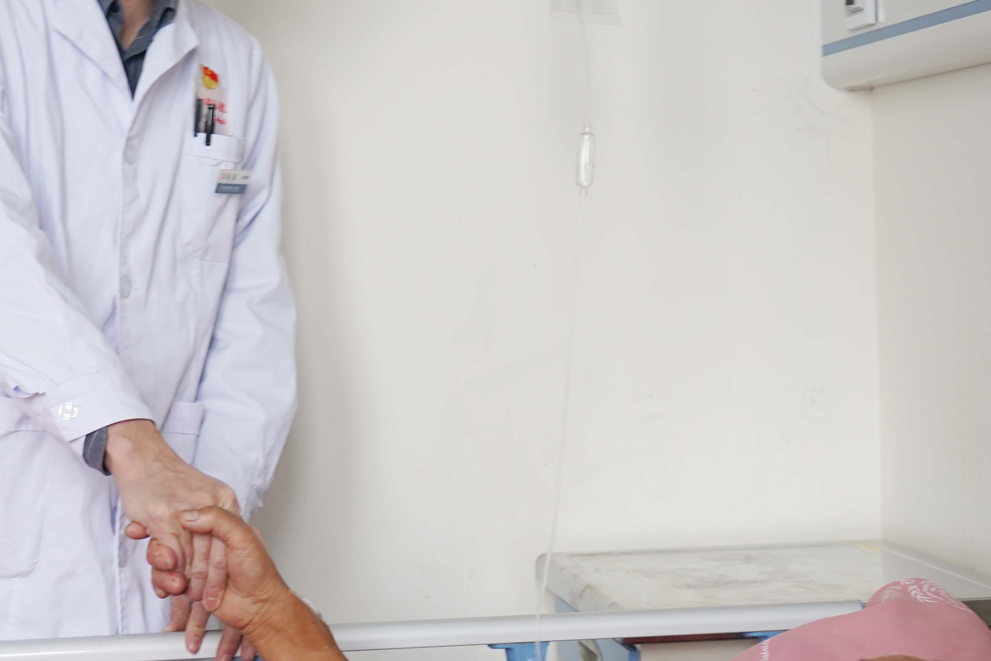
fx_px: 2312
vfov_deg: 16.3
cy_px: 285
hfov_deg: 24.0
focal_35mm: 84
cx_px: 307
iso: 1000
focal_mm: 41
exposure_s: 1/80
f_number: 4
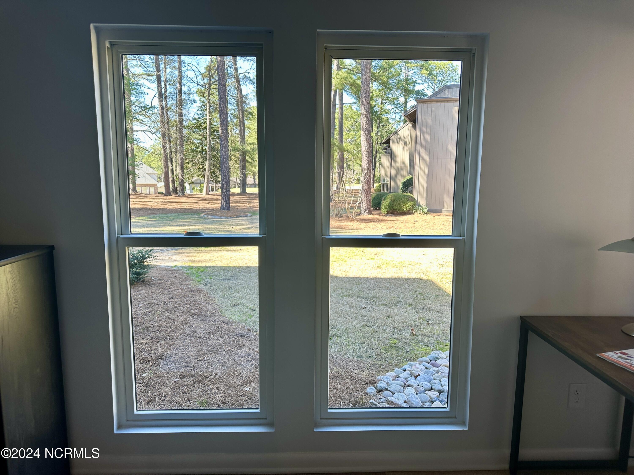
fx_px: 440
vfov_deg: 56.8
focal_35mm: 24
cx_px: 317
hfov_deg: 71.6
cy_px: 238
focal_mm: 6.86
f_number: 1.78
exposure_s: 1/127
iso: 64
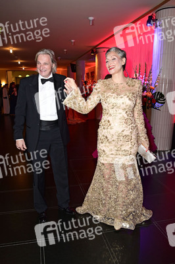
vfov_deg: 73.8
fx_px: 175
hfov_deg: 53.1
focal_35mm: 24
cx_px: 88
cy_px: 132
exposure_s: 1/60
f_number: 5
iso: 1600
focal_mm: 24
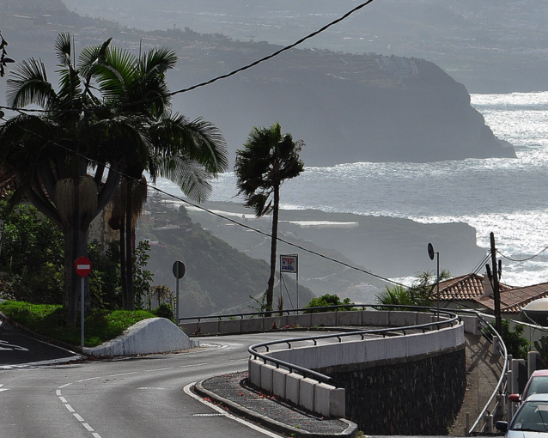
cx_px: 299
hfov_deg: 8.1
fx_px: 3859
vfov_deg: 6.5
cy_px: 172
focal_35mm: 238
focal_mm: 90
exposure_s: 1/1600
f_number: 10
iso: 400
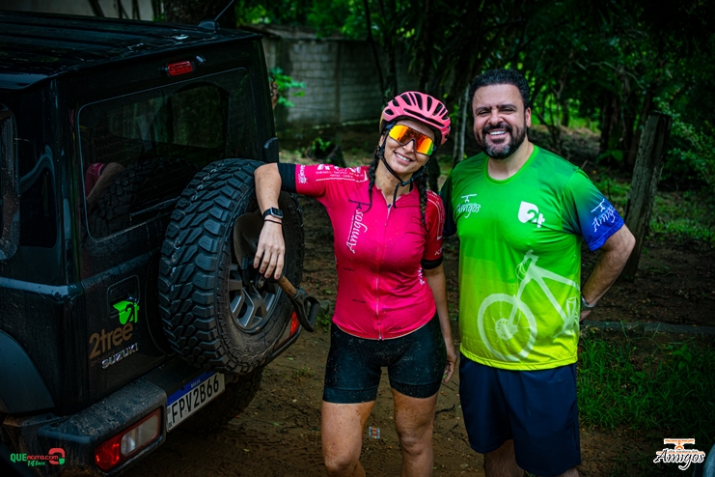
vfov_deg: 25.8
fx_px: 1043
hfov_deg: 37.9
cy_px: 238
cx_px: 358
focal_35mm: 52
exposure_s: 1/1600
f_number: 3.2
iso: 250
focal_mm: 35
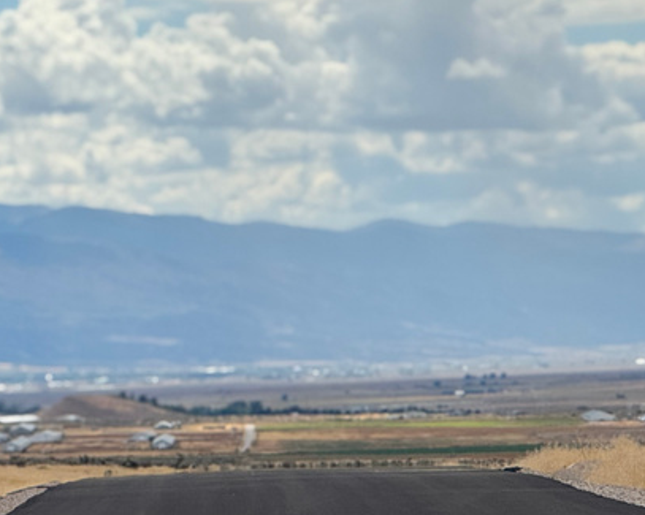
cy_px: 441
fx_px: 5627
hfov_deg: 6.6
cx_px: 235
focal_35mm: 295
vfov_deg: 5.2
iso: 50
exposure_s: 1/2710
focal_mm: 15.66
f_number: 2.8
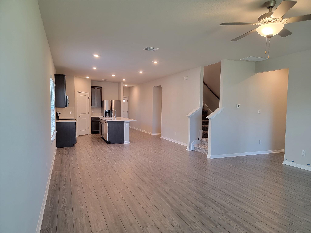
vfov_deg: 56.8
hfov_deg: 71.6
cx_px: 156
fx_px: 216
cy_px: 116
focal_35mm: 24
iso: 320
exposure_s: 1/120
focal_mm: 6.7
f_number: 1.8
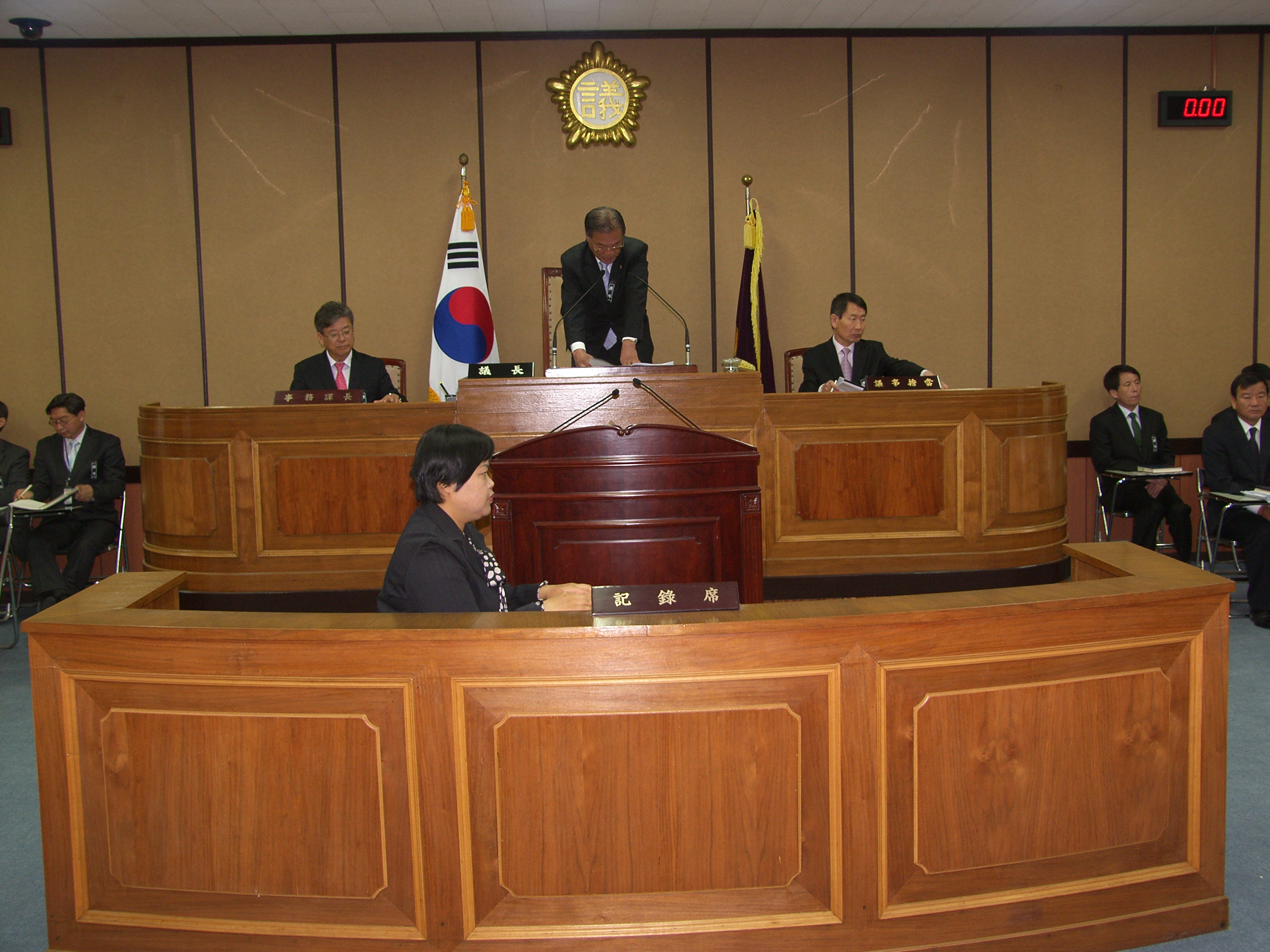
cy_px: 476
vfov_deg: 36.0
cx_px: 635
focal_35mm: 40
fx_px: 1468
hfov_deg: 46.8
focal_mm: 10.3
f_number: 2.5
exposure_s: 1/40
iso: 100
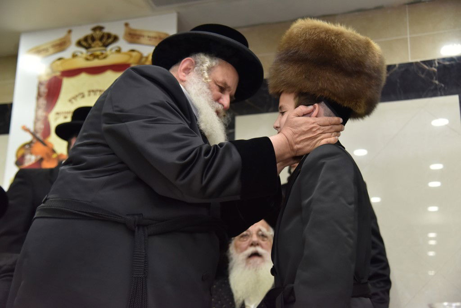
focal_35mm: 50
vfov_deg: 27.0
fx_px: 640
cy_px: 154
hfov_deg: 39.6
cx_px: 230
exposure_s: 1/200
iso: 1000
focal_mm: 50
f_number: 4
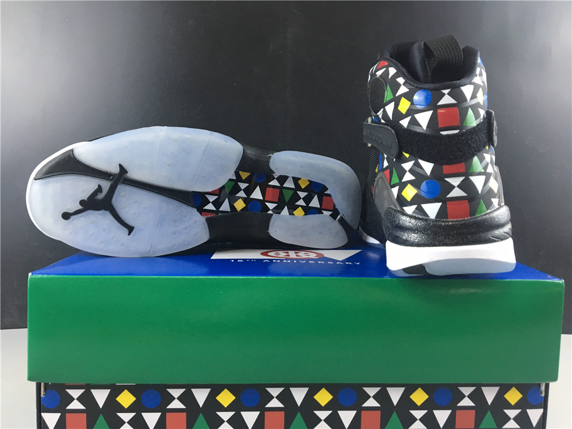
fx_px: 479
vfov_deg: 48.2
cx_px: 286
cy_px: 214
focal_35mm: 29
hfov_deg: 61.7
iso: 50
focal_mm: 4.15
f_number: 2.2
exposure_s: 1/33
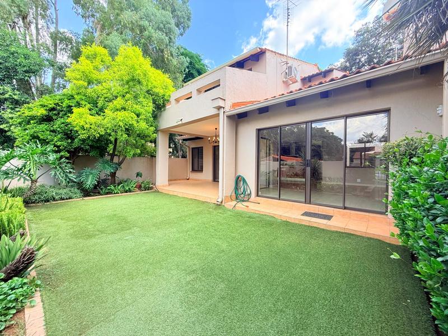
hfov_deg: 102.1
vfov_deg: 85.7
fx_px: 181
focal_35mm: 14
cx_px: 224
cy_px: 168
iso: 50
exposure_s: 1/205
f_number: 2.2
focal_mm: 2.22
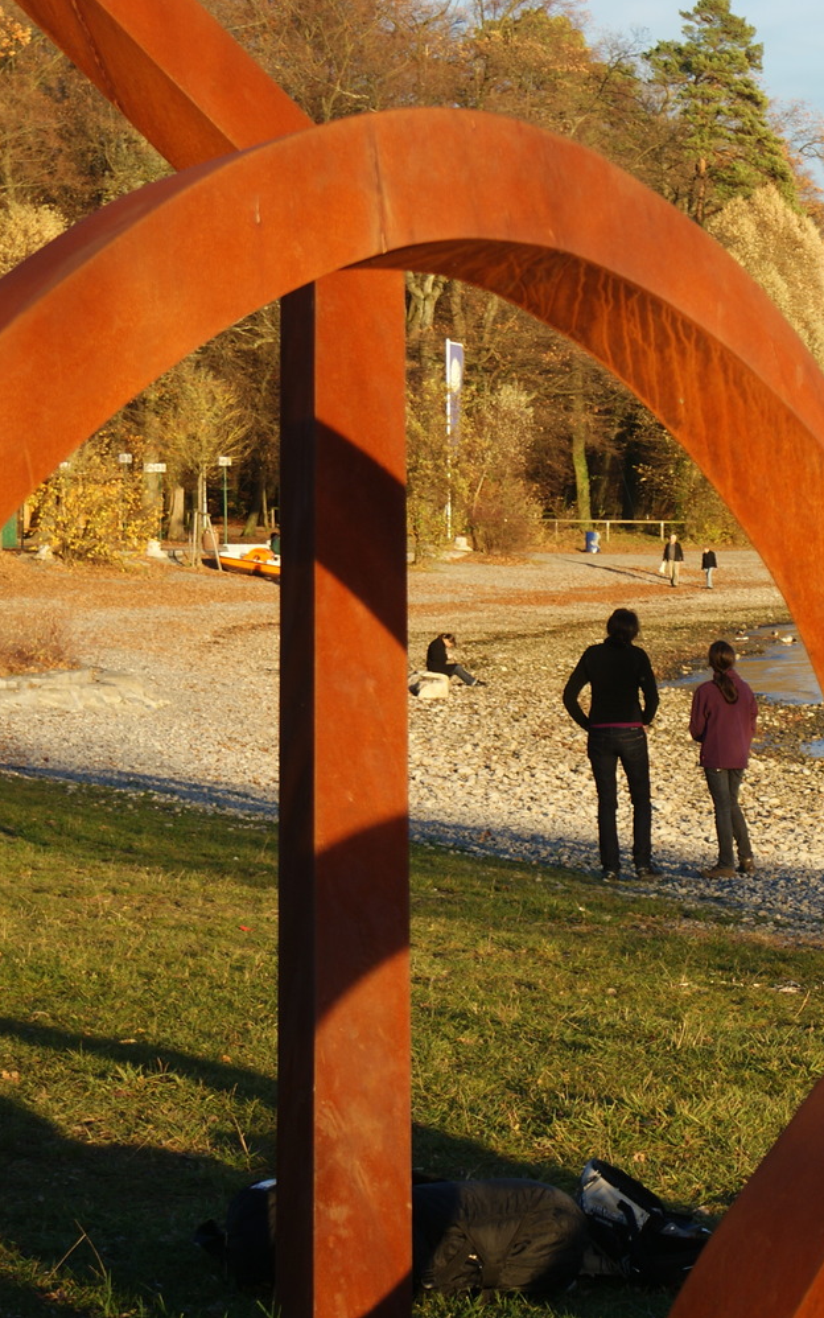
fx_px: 4957
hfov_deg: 9.5
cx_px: 726
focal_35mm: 138
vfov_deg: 15.1
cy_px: 658
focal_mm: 60
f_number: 8
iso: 100
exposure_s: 1/125
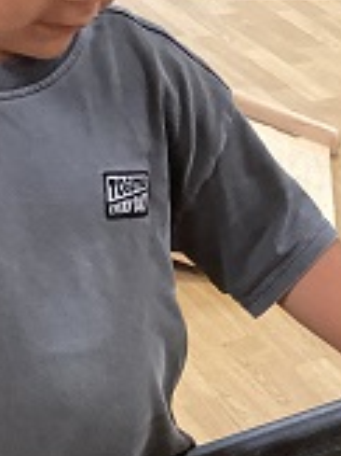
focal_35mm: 95
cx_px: 281
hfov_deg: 15.4
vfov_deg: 20.0
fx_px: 1249
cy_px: 456
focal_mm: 3.3
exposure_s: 1/60
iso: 250
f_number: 2.4
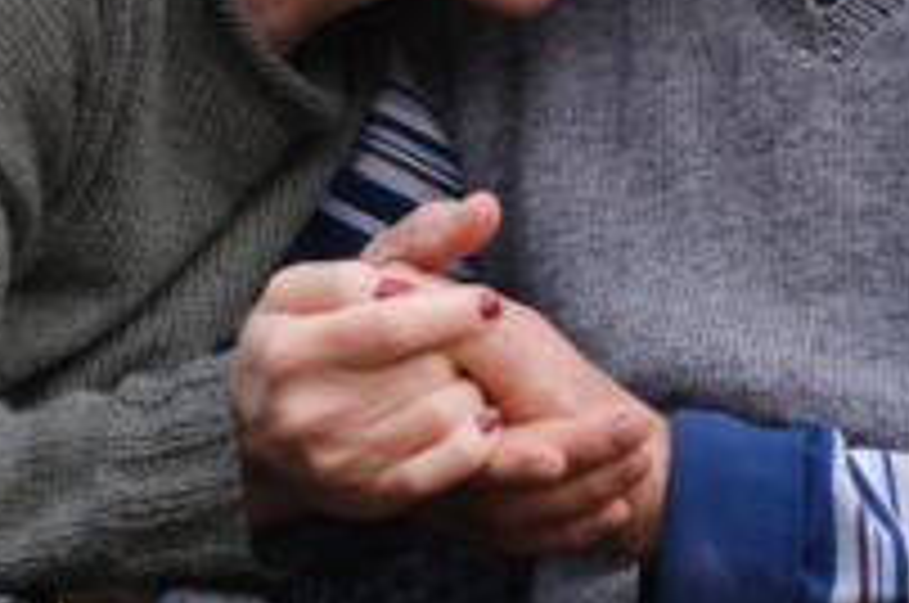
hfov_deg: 11.1
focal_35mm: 186
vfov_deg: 7.3
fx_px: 4689
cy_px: -115
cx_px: 405
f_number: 2
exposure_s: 1/180
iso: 160
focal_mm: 50
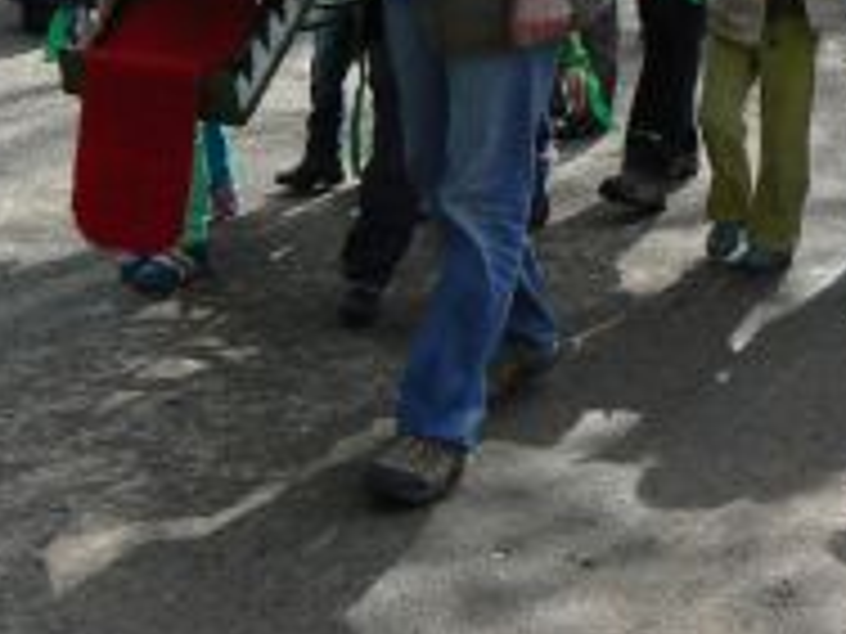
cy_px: -88
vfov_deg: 15.0
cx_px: 310
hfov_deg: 20.4
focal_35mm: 96
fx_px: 2346
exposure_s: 1/320
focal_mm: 6
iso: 80
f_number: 5.6
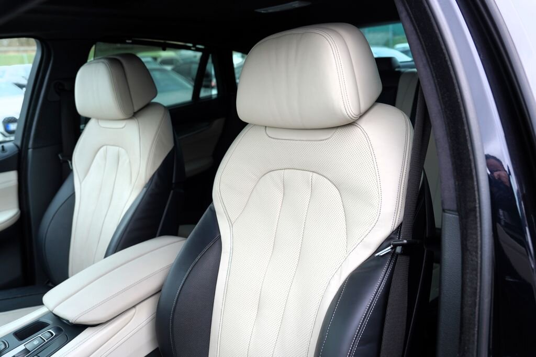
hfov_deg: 61.9
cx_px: 268
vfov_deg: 43.6
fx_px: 447
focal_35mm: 30
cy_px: 178
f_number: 4.5
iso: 100
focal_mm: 30
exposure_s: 1/80
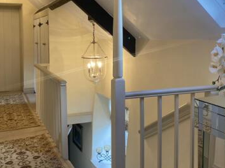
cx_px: 113
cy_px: 50
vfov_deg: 33.1
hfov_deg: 43.9
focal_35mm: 43
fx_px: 279
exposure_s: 1/100
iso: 125
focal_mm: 4.25
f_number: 1.8
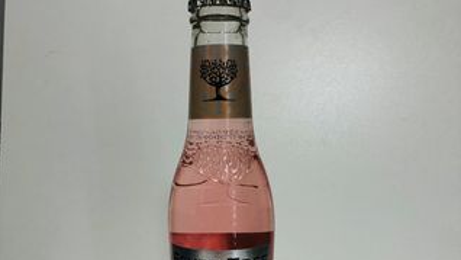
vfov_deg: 27.8
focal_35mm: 41
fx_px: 501
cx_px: 230
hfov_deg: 49.4
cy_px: 239
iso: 25
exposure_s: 1/33
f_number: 1.8
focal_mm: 4
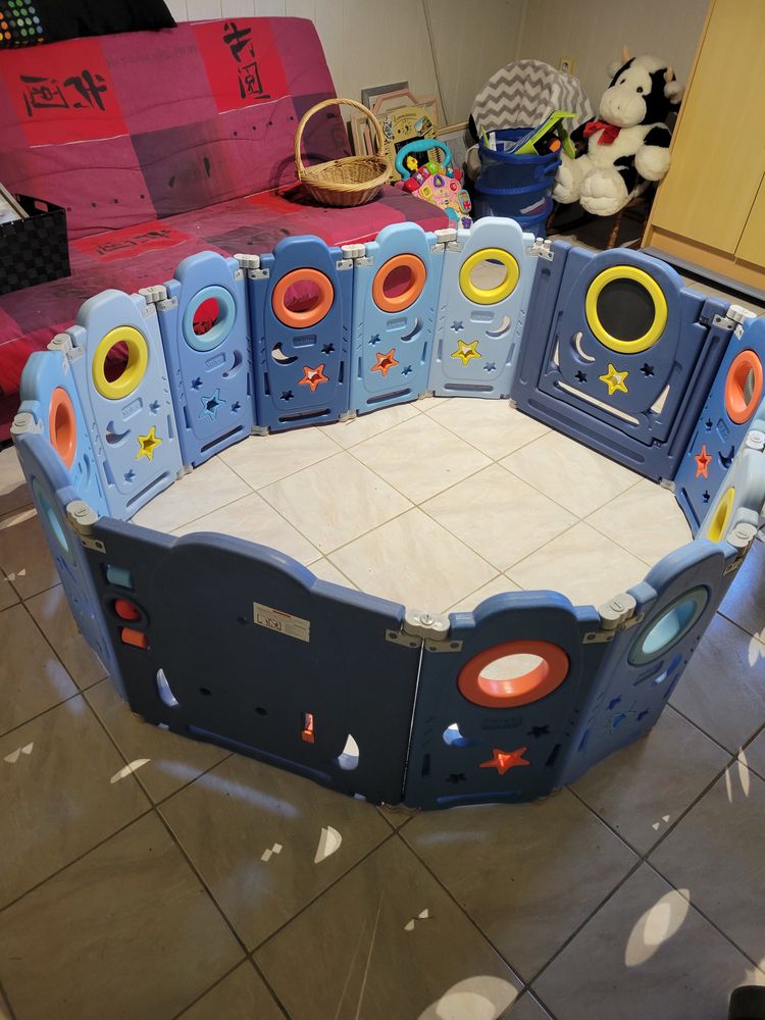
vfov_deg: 67.3
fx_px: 766
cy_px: 510
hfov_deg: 53.1
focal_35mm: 26
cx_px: 382
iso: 250
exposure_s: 1/40
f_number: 1.8
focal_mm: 5.4
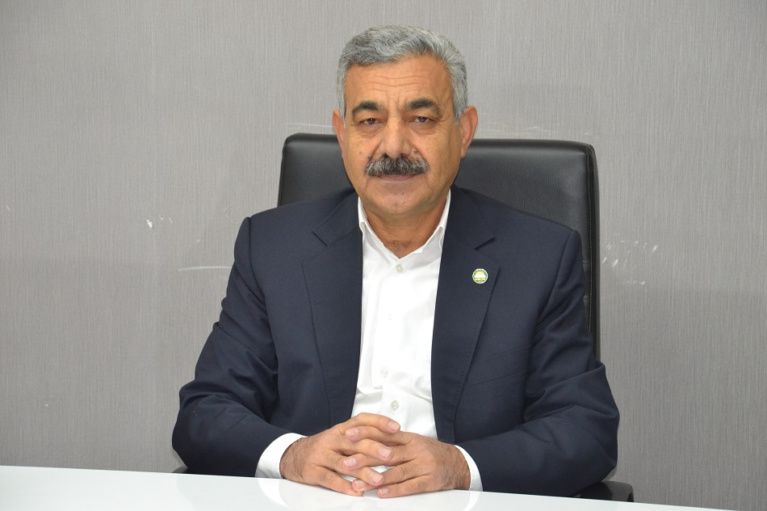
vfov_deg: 10.8
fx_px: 2716
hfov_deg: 16.1
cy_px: 256
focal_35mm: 128
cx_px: 384
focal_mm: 85
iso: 1400
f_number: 5.6
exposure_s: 1/60
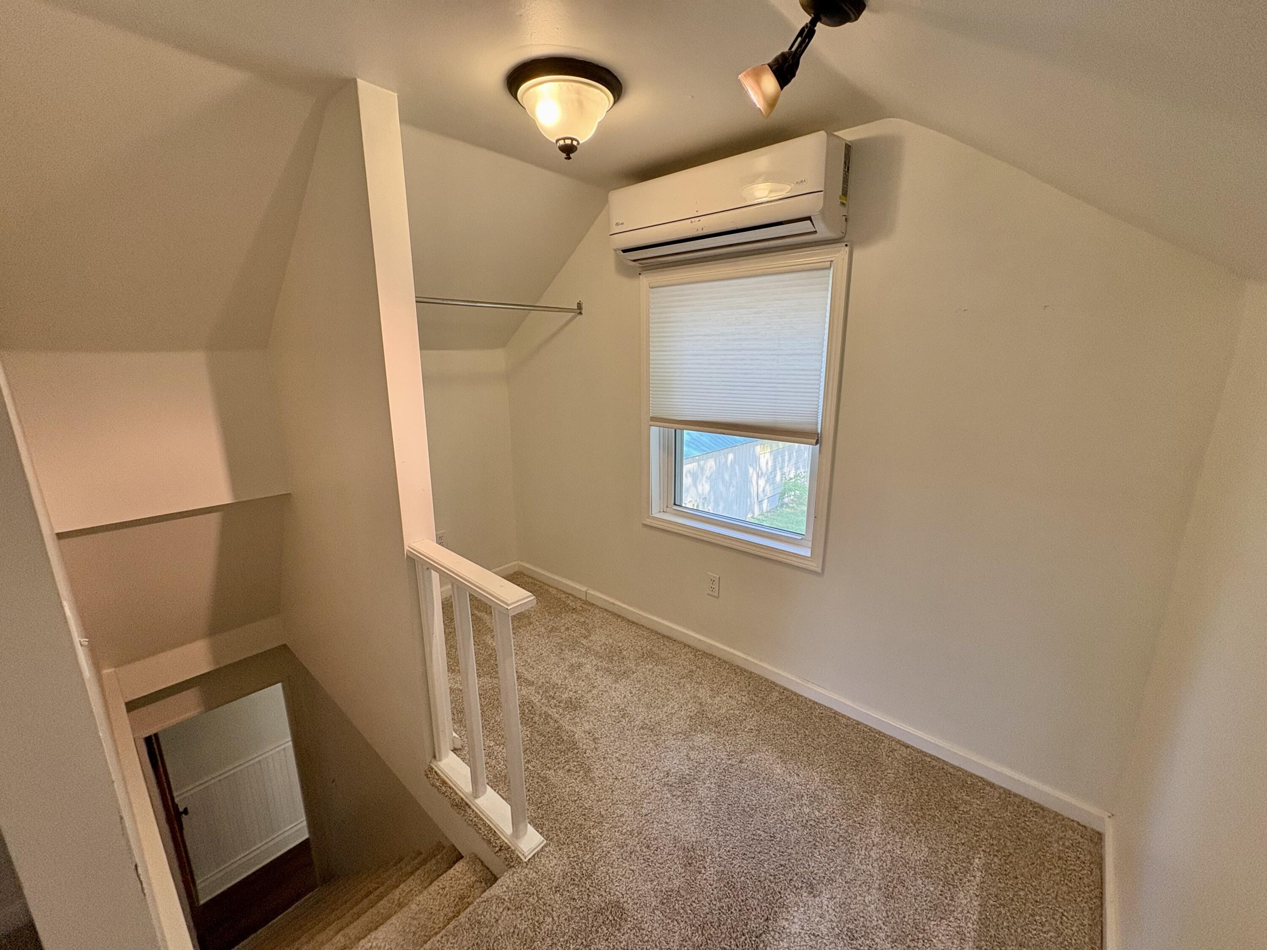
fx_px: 512
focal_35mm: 14
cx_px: 634
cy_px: 475
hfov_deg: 102.1
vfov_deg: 85.7
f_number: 2.2
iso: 160
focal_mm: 2.22
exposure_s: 1/120
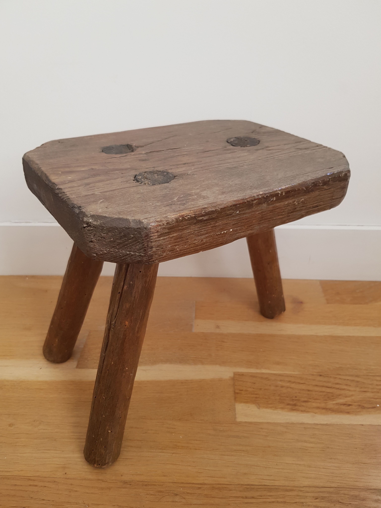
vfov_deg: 67.3
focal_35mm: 26
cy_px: 254
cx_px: 190
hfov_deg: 53.1
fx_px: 382
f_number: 1.7
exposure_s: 1/100
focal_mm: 4.2
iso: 80
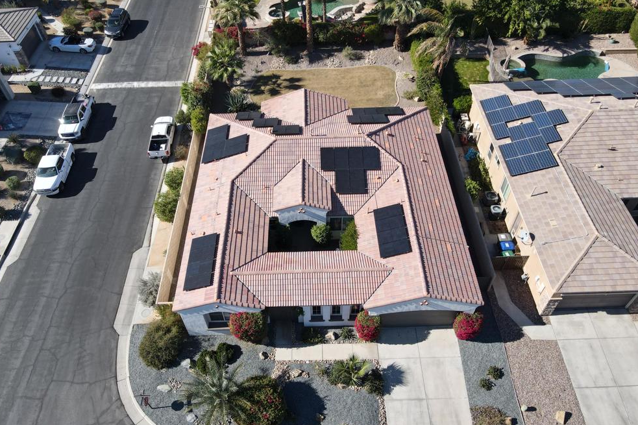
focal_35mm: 26
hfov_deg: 69.4
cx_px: 313
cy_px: 234
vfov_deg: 49.5
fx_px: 461
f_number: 2.8
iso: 100
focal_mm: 4.5
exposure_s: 1/500
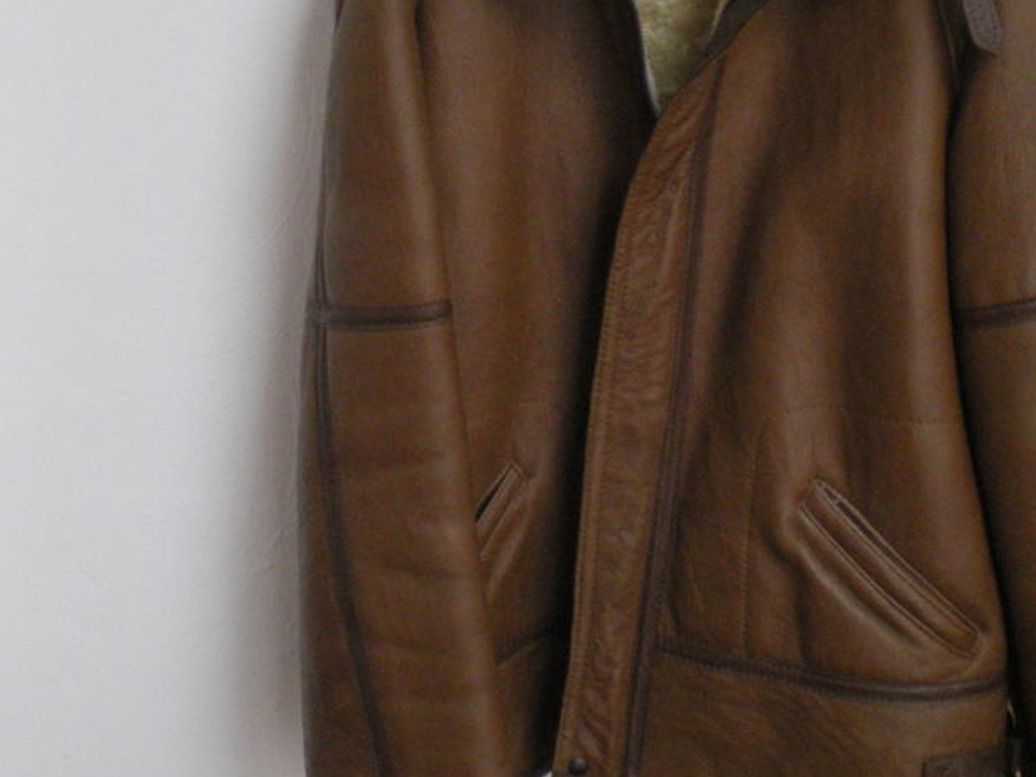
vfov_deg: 23.5
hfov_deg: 31.2
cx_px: 472
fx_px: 1856
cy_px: 240
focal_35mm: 62
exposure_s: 1/30
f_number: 3.1
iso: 400
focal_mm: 6.3
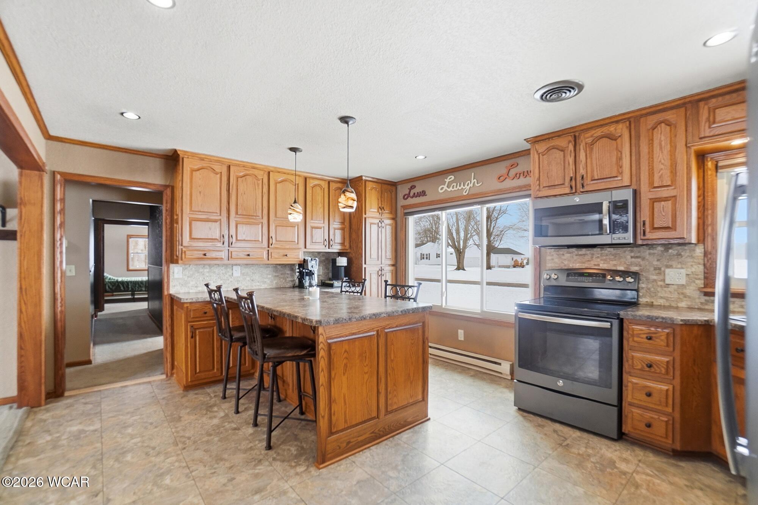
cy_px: 252
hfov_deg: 100.4
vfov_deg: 77.3
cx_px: 379
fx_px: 316
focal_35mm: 15
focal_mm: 10
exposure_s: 1/250
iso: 125
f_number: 5.6
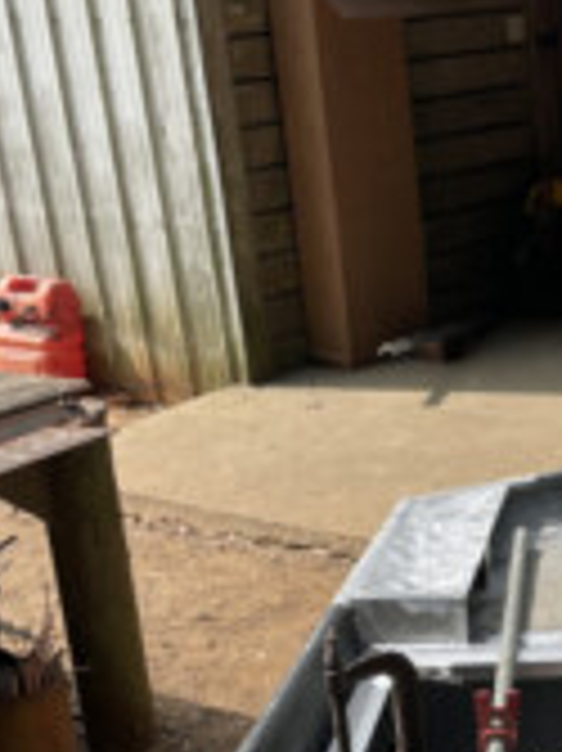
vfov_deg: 24.2
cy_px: 711
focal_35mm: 78
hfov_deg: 17.7
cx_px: 717
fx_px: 1691
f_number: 1.6
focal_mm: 4.2
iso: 32
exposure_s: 1/2257
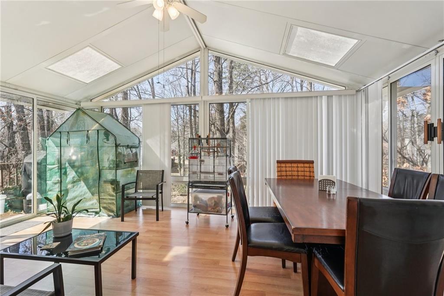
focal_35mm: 16
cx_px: 222
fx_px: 197
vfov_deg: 73.7
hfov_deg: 96.8
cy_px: 148
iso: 800
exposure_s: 1/250
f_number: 8
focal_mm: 16
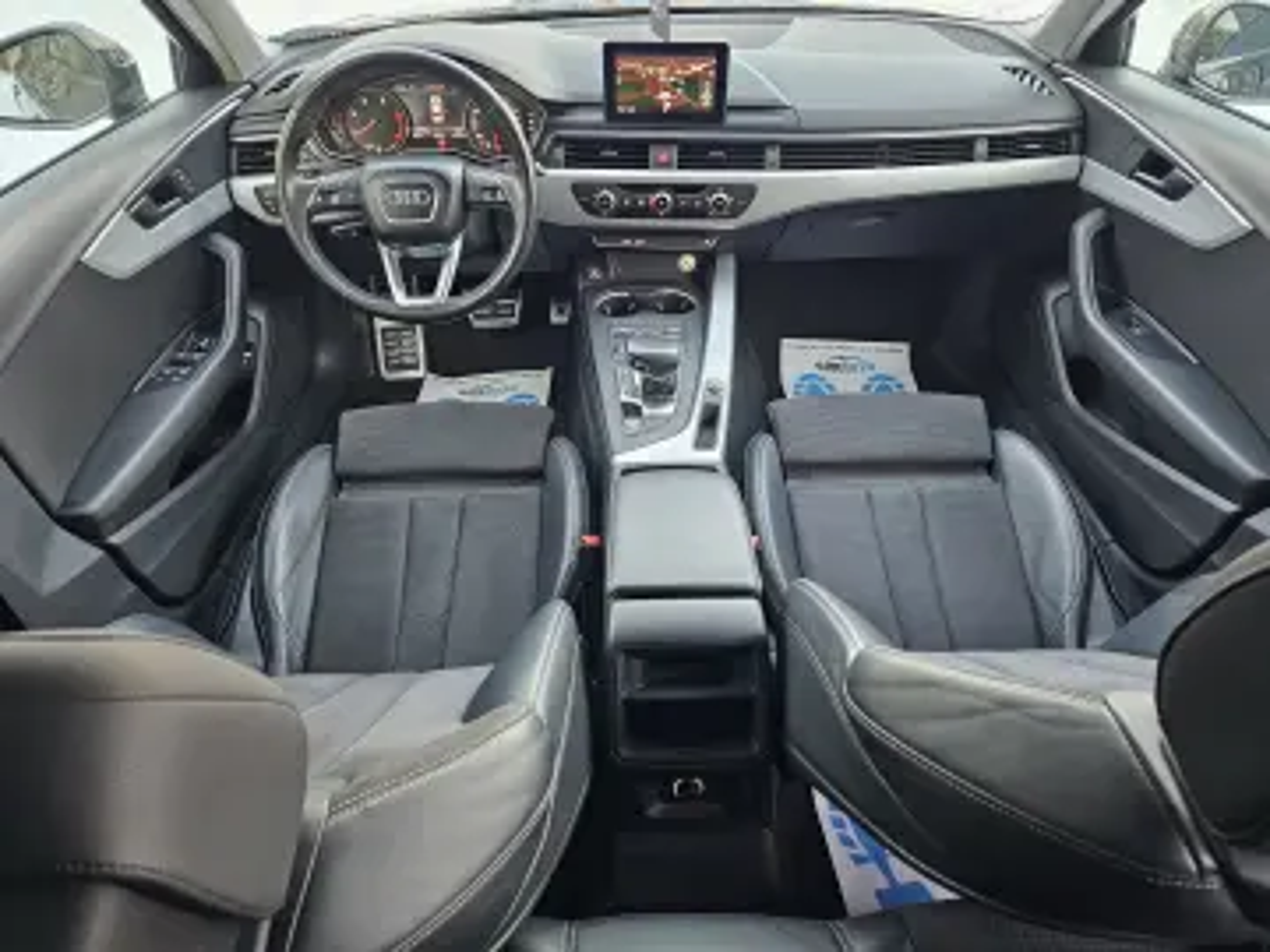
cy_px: 476
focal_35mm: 23
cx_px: 635
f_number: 1.7
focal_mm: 6.3
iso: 640
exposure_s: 1/50
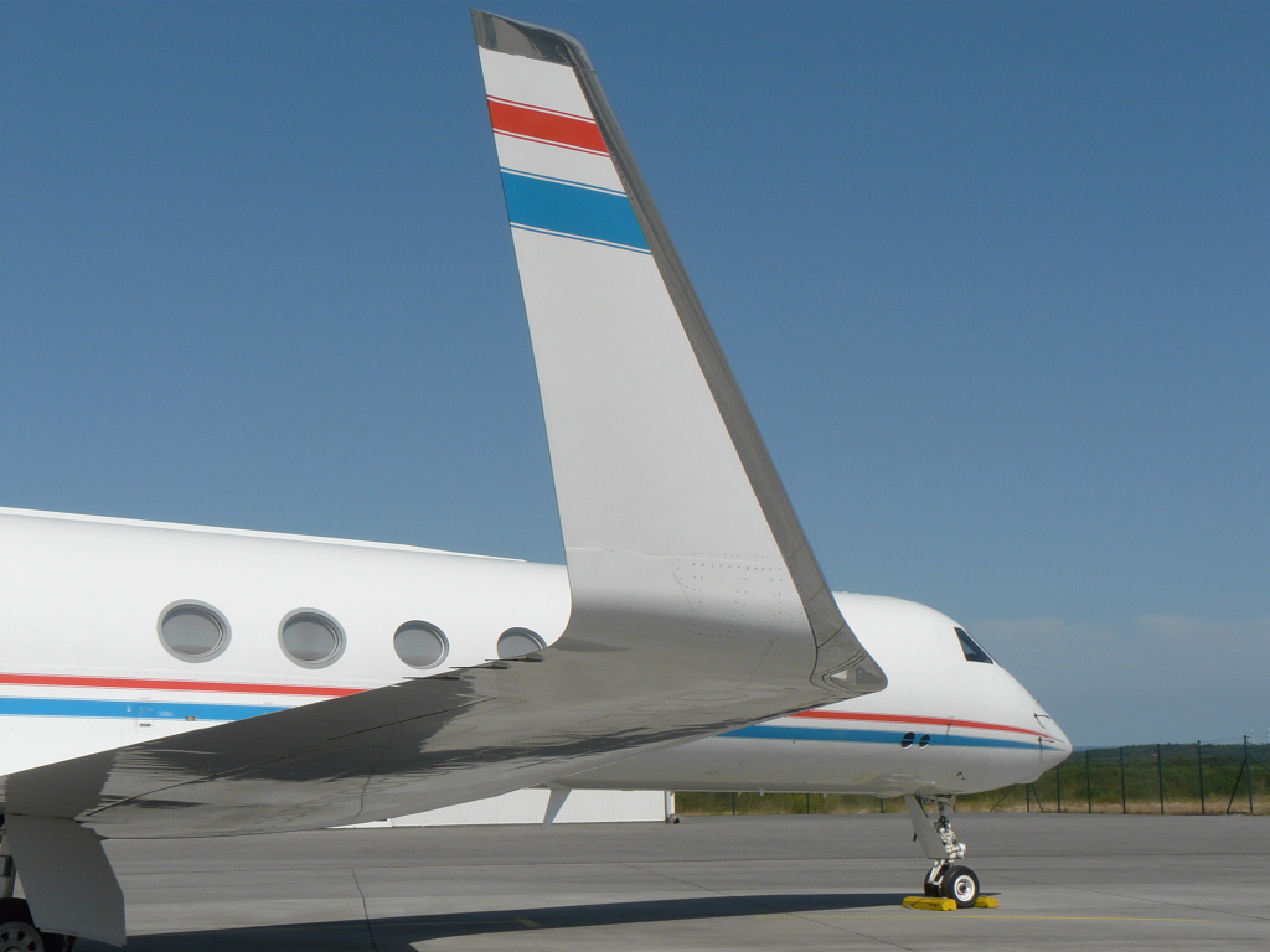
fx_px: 2348
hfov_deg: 30.3
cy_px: 476
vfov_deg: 22.9
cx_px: 635
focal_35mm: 64
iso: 100
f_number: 8
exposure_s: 1/400
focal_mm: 10.5
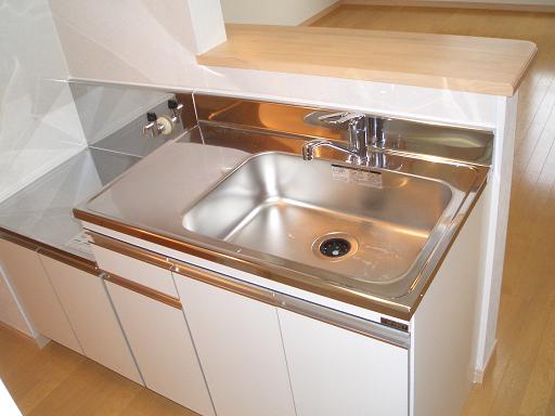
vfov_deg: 39.7
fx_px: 577
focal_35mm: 36
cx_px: 278
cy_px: 208
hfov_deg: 51.4
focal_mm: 4.8
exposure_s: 1/40
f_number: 4
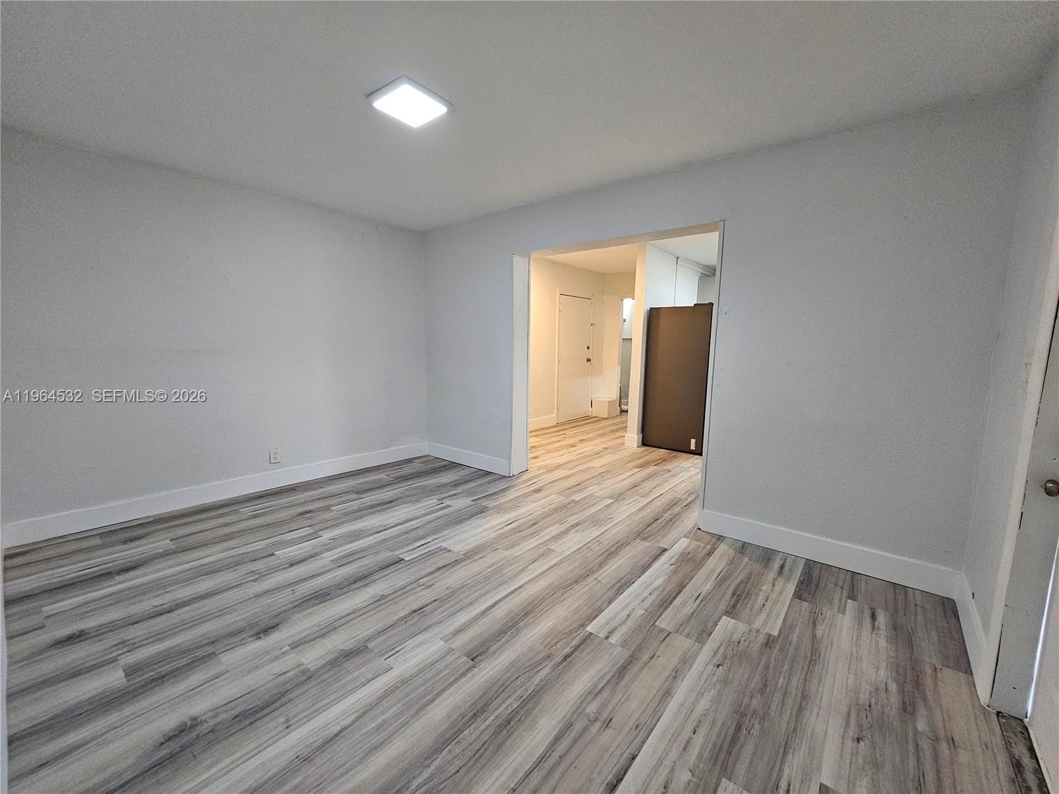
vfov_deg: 89.9
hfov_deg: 106.2
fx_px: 398
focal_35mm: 13
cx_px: 530
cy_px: 397
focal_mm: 2.2
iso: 400
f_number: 2.2
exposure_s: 1/60
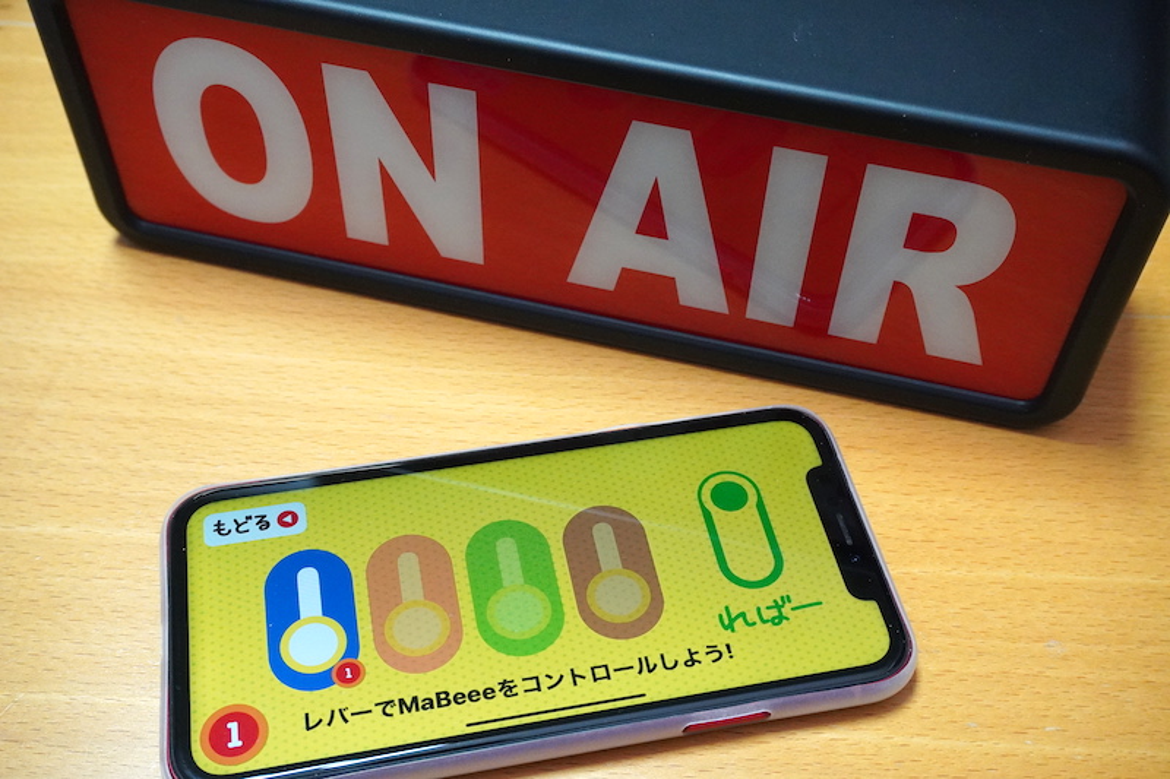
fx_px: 1365
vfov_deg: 31.9
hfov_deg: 46.4
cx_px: 585
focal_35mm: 42
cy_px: 390
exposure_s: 1/100
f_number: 6.3
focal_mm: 28
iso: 5000
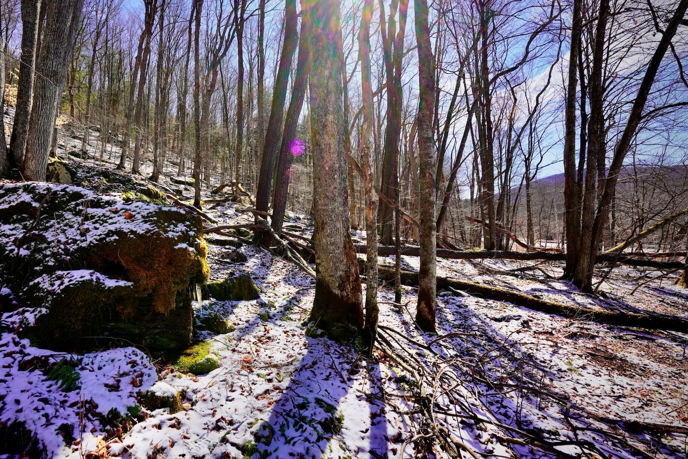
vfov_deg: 70.4
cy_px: 216
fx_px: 325
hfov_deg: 92.3
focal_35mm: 17
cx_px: 281
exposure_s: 1/125
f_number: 8
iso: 100
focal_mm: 14
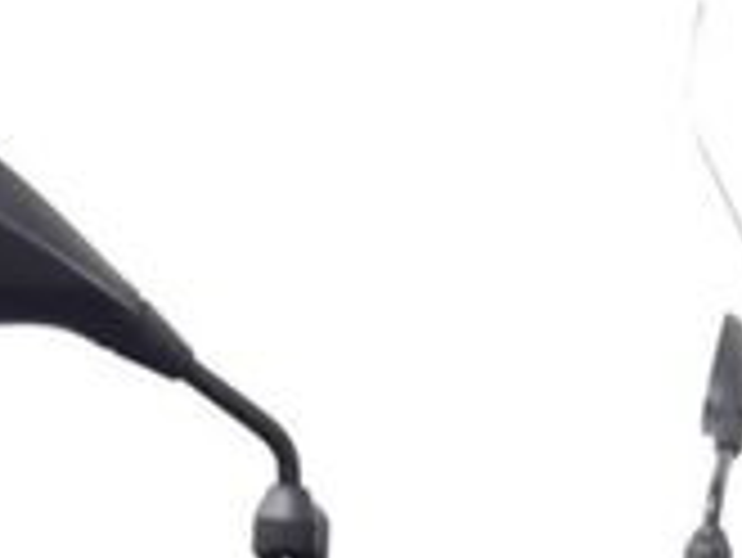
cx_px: 373
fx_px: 1909
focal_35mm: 89
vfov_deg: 14.6
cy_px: 999
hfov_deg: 22.0
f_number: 1.8
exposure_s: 1/50
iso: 125
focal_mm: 5.4
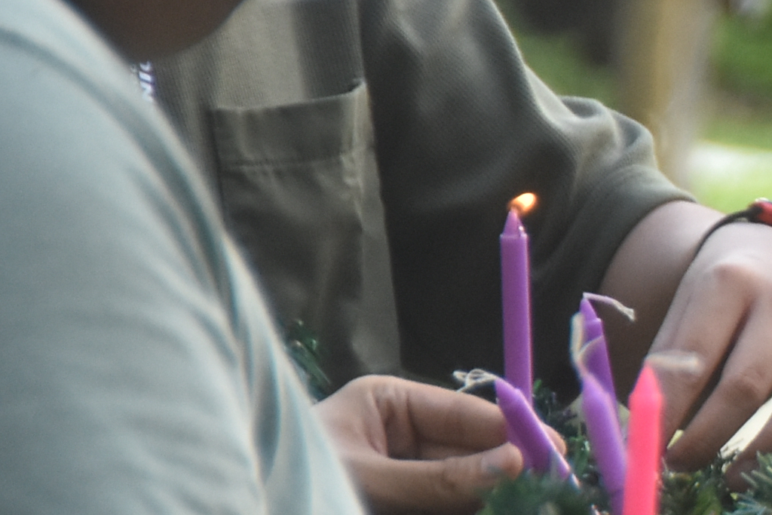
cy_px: 327
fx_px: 18358
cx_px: 1522
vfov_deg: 1.6
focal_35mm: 856
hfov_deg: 2.4
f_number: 5.6
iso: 800
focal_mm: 130
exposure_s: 1/400
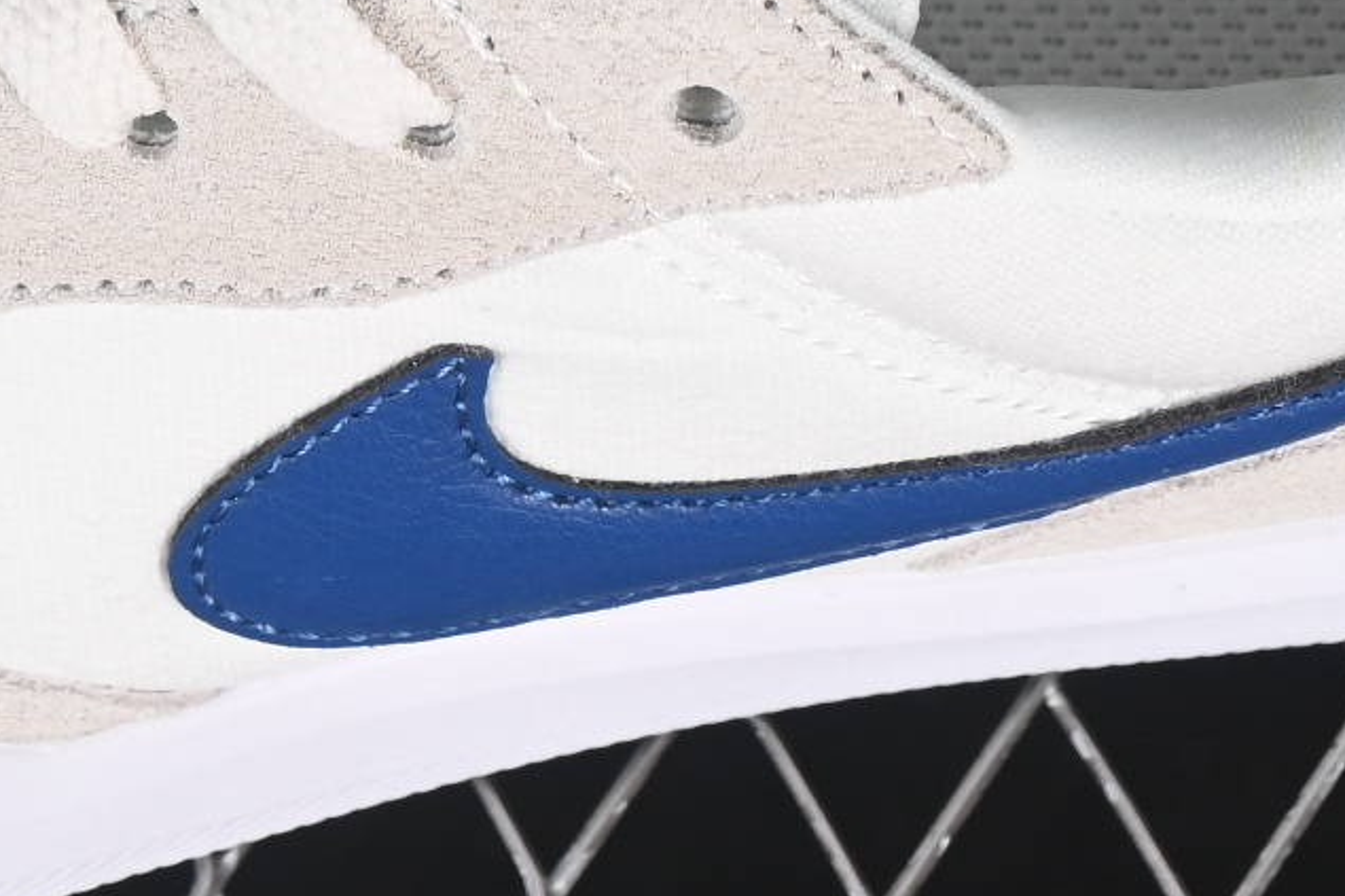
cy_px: -678
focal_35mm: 329
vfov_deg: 4.1
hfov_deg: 6.2
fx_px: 12288
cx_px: 51
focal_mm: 50
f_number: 7.1
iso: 160
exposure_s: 1/80
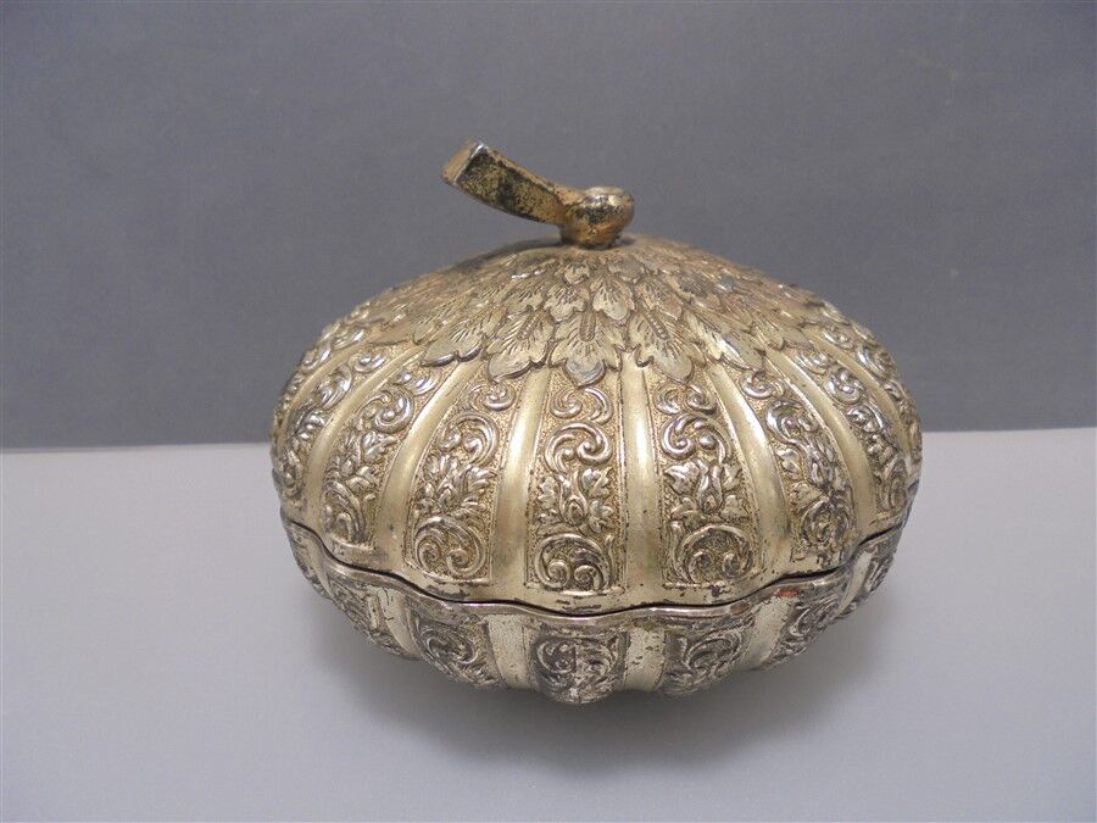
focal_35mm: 26
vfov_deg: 53.1
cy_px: 412
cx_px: 548
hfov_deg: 67.3
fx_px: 824
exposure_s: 1/50
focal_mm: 4.6
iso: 100
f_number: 3.5
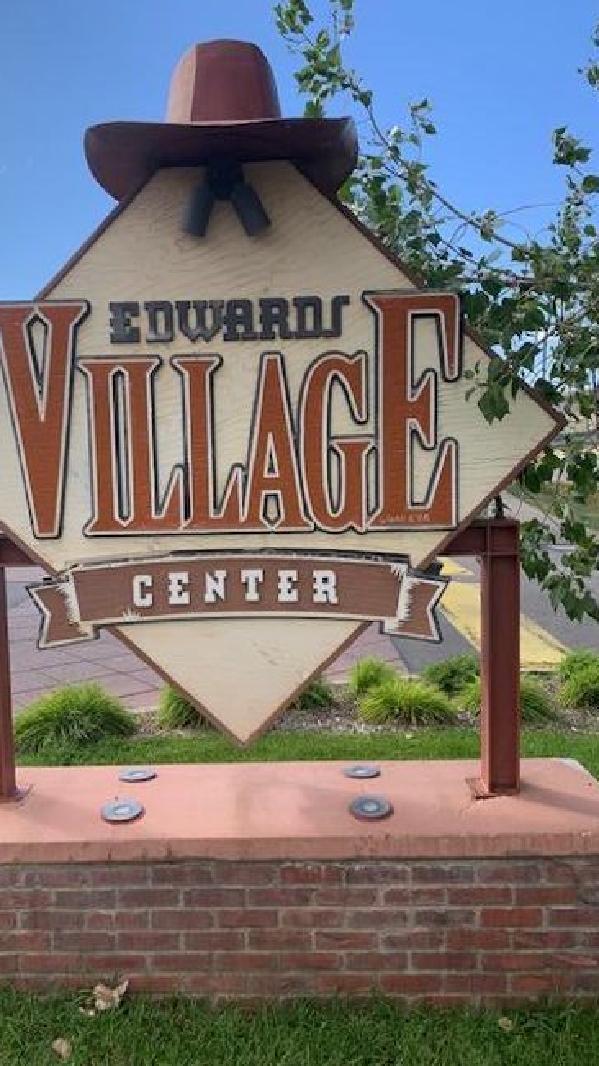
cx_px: 254
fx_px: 819
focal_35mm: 29
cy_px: 531
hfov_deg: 40.1
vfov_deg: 66.1
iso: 25
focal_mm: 4.25
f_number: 1.8
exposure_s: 1/796
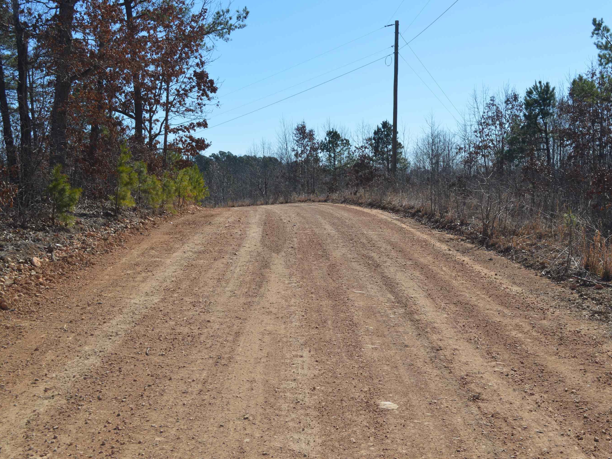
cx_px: 347
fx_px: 813
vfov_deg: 31.5
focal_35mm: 46
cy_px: 228
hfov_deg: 41.1
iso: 100
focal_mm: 28
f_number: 8
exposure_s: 1/250
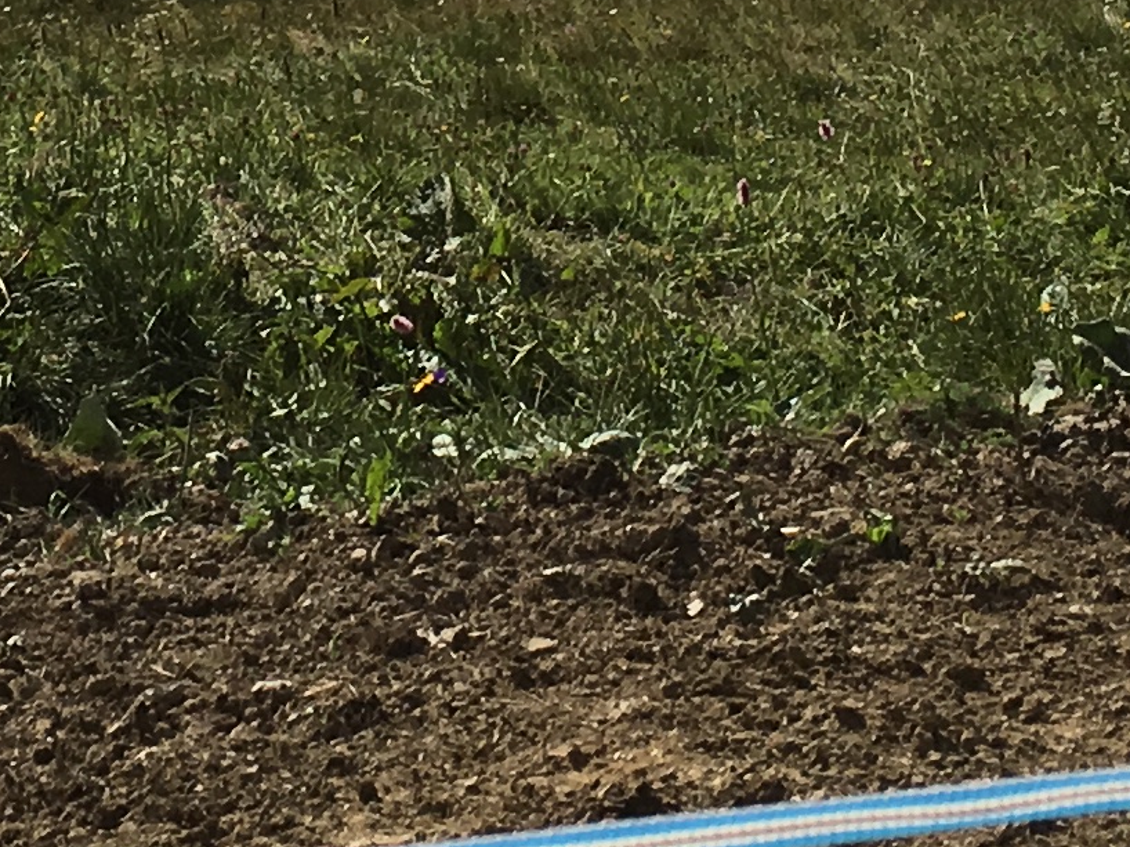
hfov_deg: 13.7
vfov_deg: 9.8
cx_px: 177
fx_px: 4667
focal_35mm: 143
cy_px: -748
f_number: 2.2
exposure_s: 1/2564
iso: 25
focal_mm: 4.15
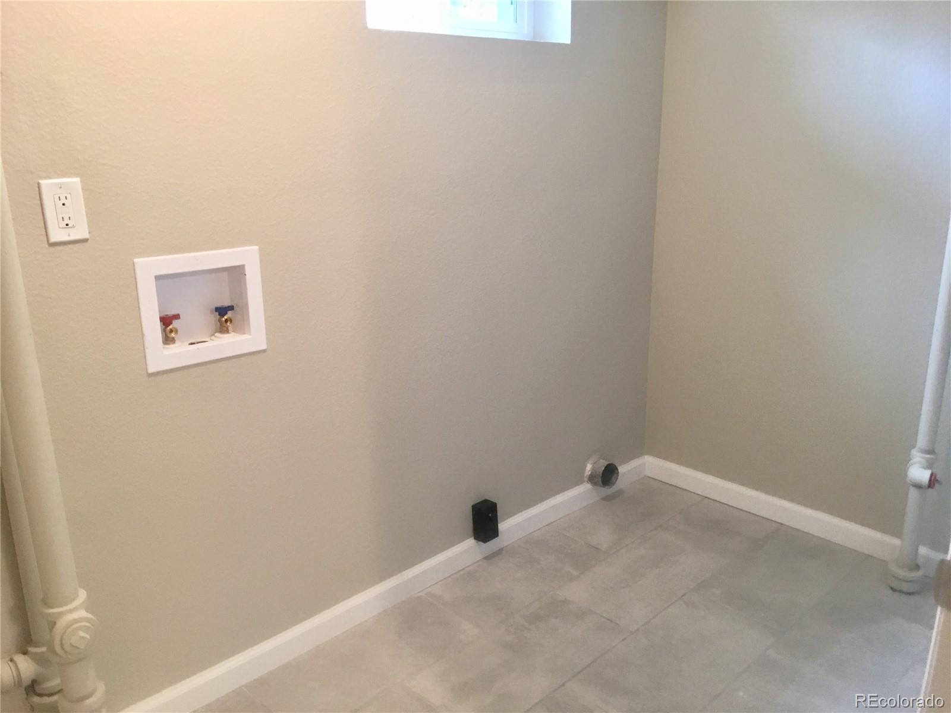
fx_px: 797
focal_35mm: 29
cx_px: 476
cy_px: 356
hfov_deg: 61.7
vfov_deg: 48.2
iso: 64
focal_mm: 4.15
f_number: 2.2
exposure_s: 1/15
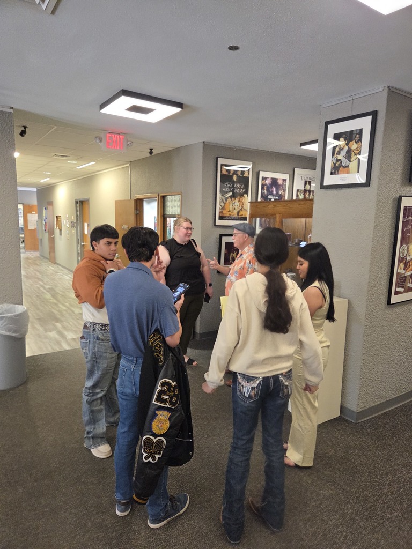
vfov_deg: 73.9
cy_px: 274
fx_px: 365
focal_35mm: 23
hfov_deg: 58.9
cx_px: 206
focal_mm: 5.4
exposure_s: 1/120
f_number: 1.8
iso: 500
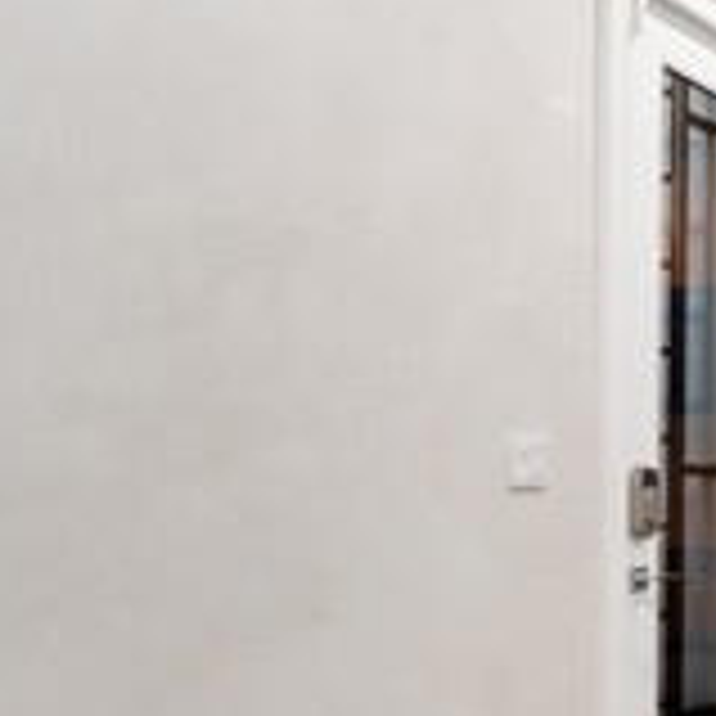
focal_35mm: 48
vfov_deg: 34.2
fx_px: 1123
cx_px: 1391
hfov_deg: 20.1
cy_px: 583
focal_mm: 14
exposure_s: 1
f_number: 11
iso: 100
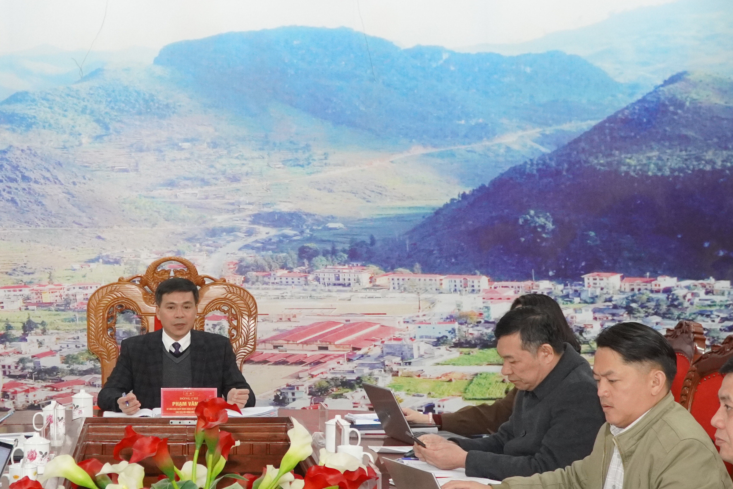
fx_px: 1507
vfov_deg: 18.4
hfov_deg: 26.9
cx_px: 163
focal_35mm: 74
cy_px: 318
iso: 3200
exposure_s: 1/160
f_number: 4
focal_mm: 28
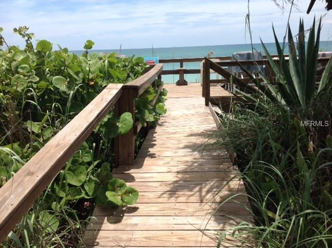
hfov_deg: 52.7
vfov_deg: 40.6
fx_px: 335
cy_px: 124
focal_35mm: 35
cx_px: 166
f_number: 2.4
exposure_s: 1/1890
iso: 50
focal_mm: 4.28
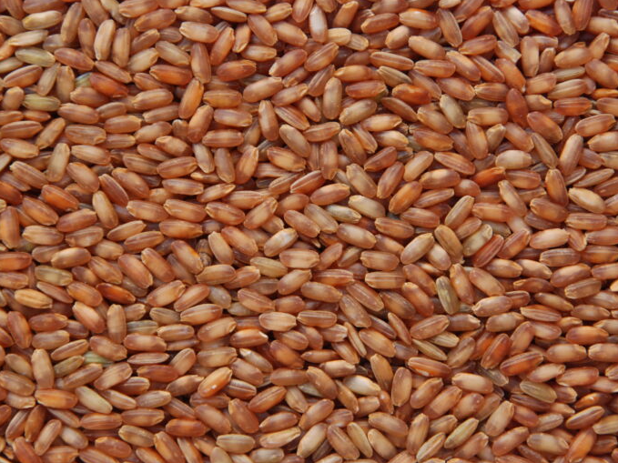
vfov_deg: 8.7
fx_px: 3062
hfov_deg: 11.5
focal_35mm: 172
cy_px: 232
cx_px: 317
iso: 800
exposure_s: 1/80
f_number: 11
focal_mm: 105
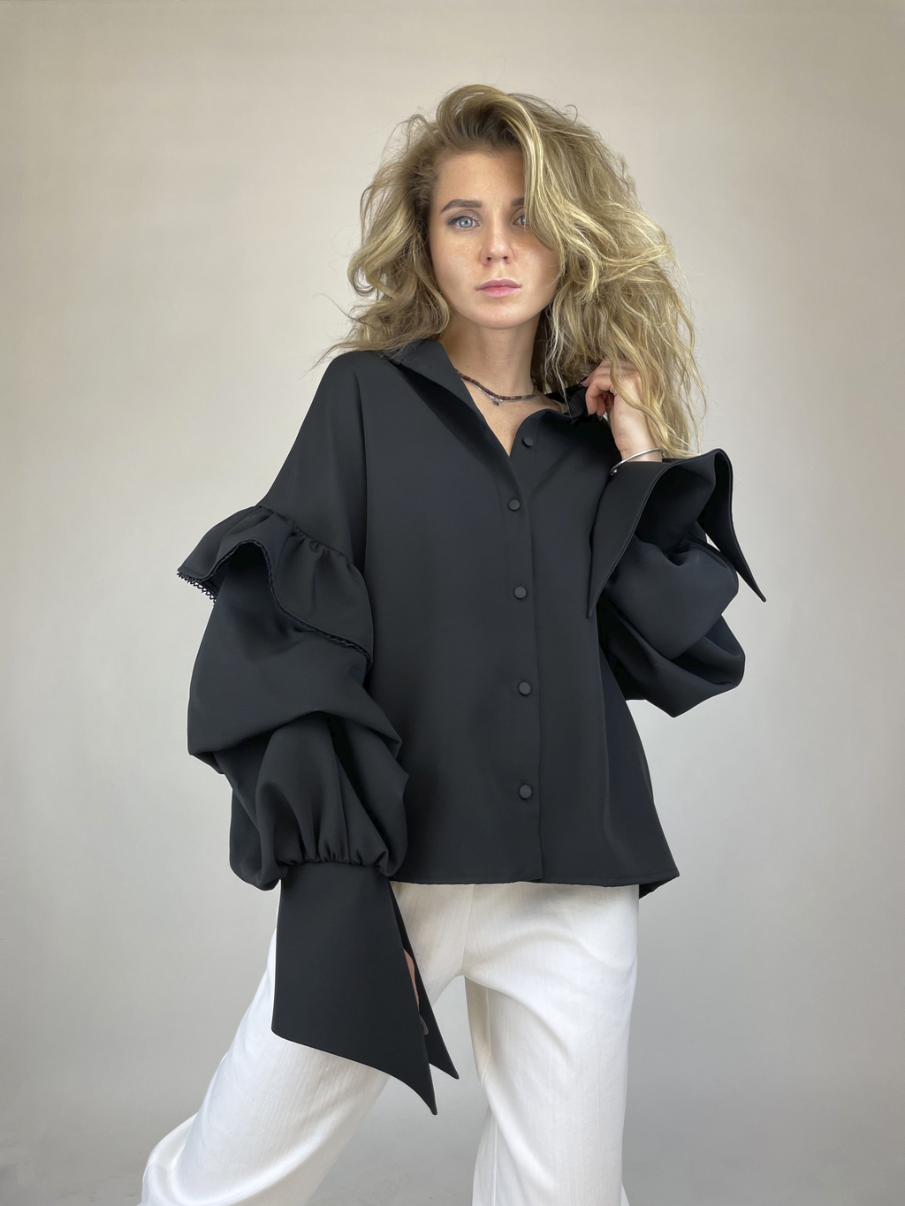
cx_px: 452
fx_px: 906
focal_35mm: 26
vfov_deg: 67.3
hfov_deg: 53.1
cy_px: 603
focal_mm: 4.2
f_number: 1.6
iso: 32
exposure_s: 1/112
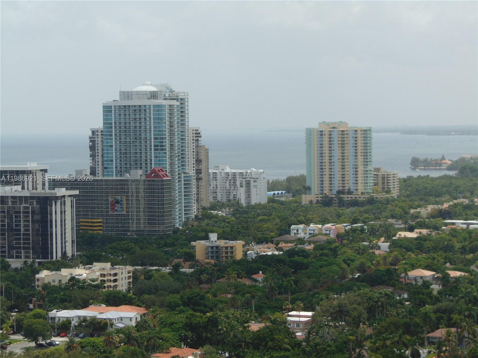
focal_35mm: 108
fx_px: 1491
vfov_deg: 13.7
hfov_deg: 18.2
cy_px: 179
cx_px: 239
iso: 80
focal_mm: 19.4
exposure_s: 1/200
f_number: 10.1
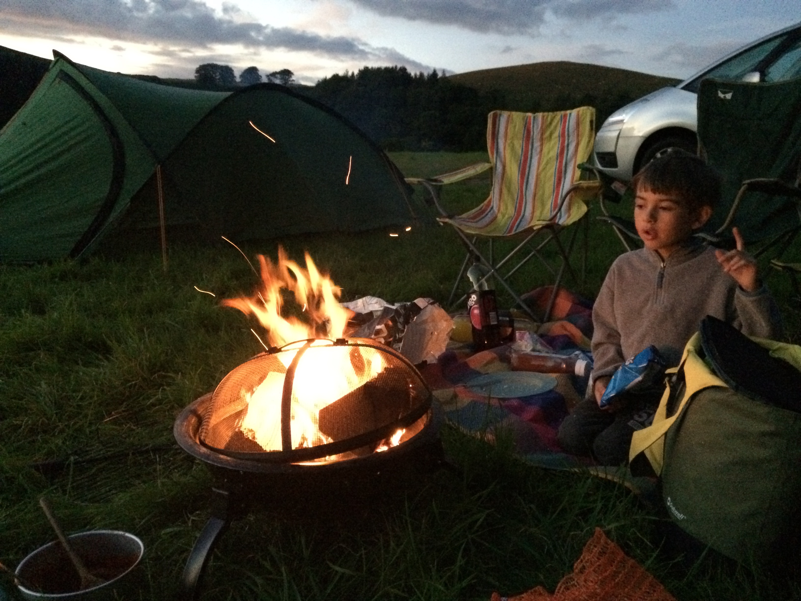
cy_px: 300
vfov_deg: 48.2
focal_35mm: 29
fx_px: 671
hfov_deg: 61.7
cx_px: 400
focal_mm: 4.15
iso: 1600
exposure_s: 1/17
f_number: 2.2
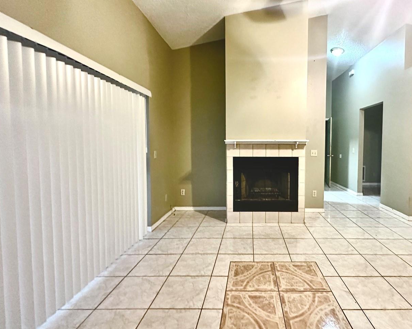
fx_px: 219
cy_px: 154
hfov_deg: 85.1
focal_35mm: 18
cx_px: 251
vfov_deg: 73.7
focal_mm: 2.22
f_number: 2.2
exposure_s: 1/60
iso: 1000
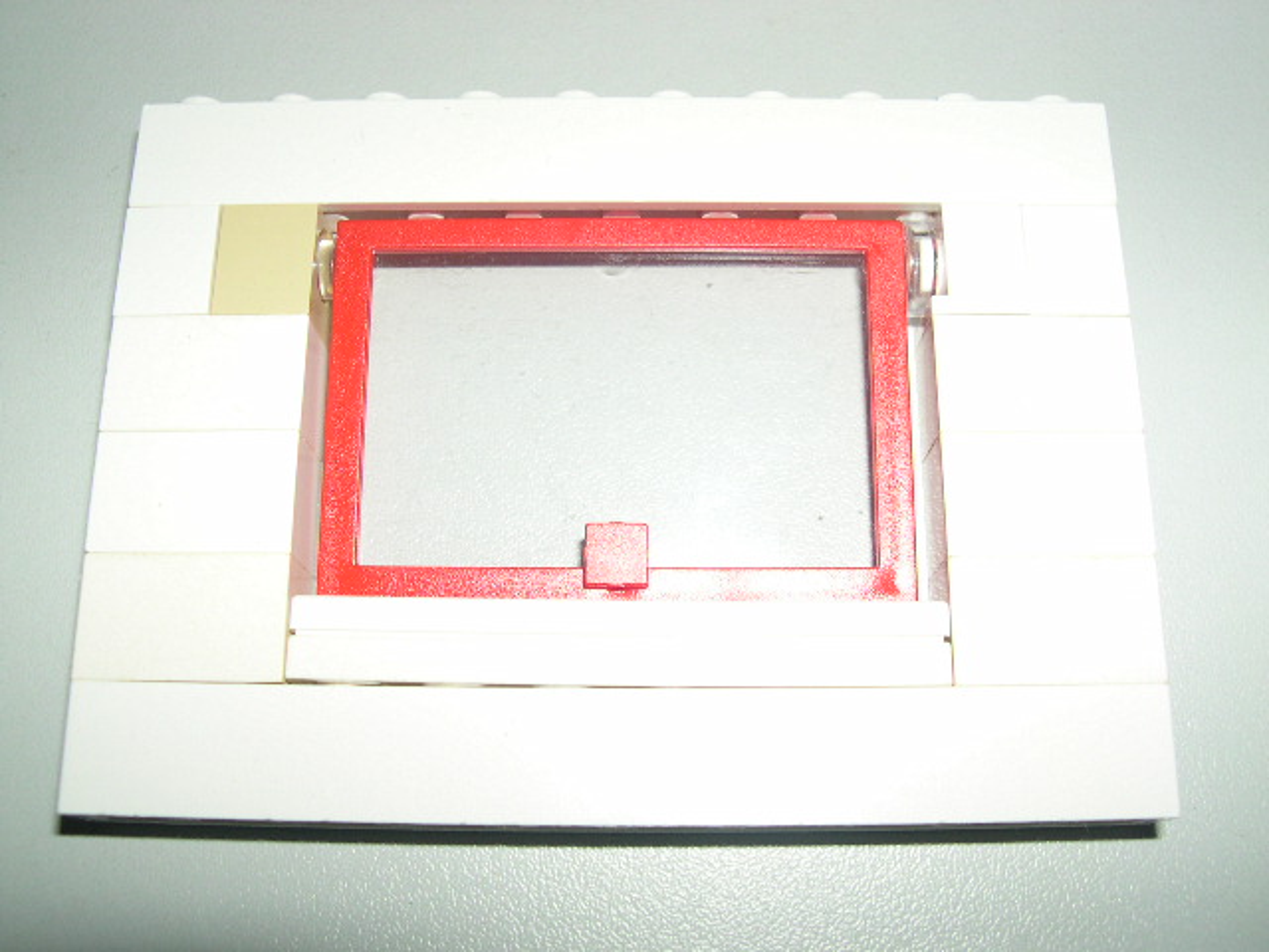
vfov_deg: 37.7
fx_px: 1393
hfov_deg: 49.0
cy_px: 476
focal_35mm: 38
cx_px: 634
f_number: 7.6
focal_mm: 8
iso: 100
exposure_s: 1/60
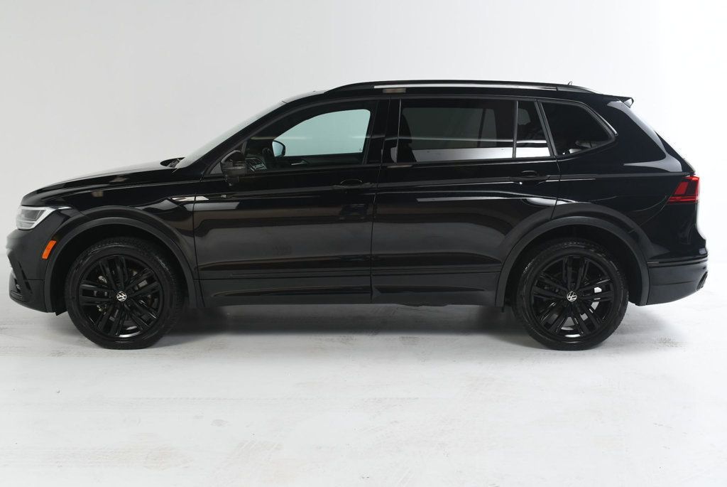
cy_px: 244
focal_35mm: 40
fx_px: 809
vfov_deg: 33.5
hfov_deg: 48.4
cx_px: 364
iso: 100
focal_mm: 20
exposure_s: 1/160
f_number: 9
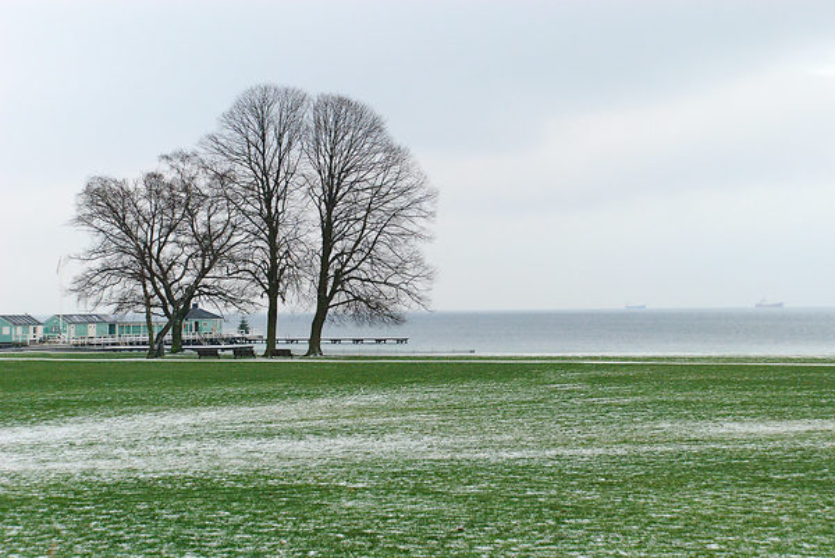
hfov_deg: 28.1
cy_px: 279
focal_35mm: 72
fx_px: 1671
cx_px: 418
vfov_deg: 19.0
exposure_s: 1/160
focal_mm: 48
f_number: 6.3
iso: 400
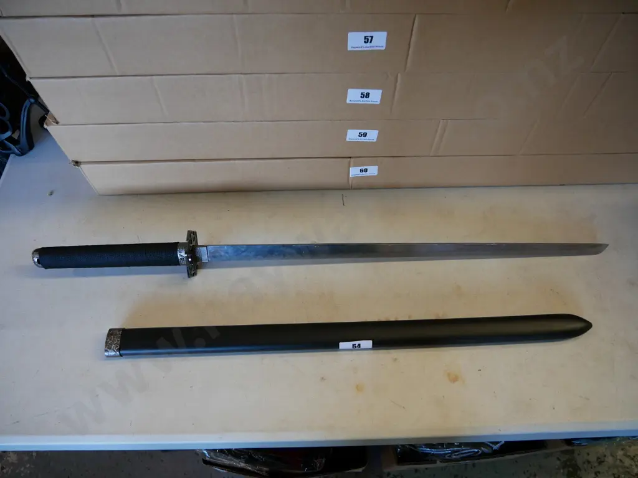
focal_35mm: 24
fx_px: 442
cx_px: 319
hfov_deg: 71.6
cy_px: 239
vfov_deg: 56.8
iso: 500
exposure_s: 1/60
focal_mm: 12
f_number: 3.5
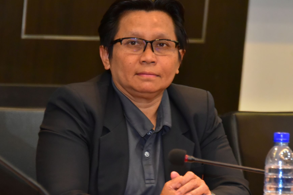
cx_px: 146
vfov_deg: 5.0
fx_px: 2230
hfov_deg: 7.5
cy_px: 112
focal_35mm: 274
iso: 6400
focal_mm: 190
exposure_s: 1/100
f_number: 5.6
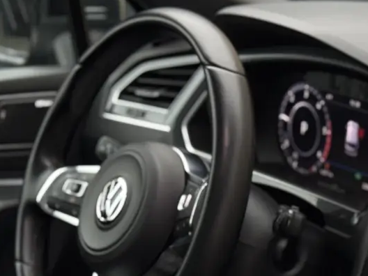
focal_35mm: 131
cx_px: 344
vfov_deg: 11.2
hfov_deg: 14.9
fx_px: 1393
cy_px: 298
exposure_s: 1/72
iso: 100
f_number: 1.78
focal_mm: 6.76
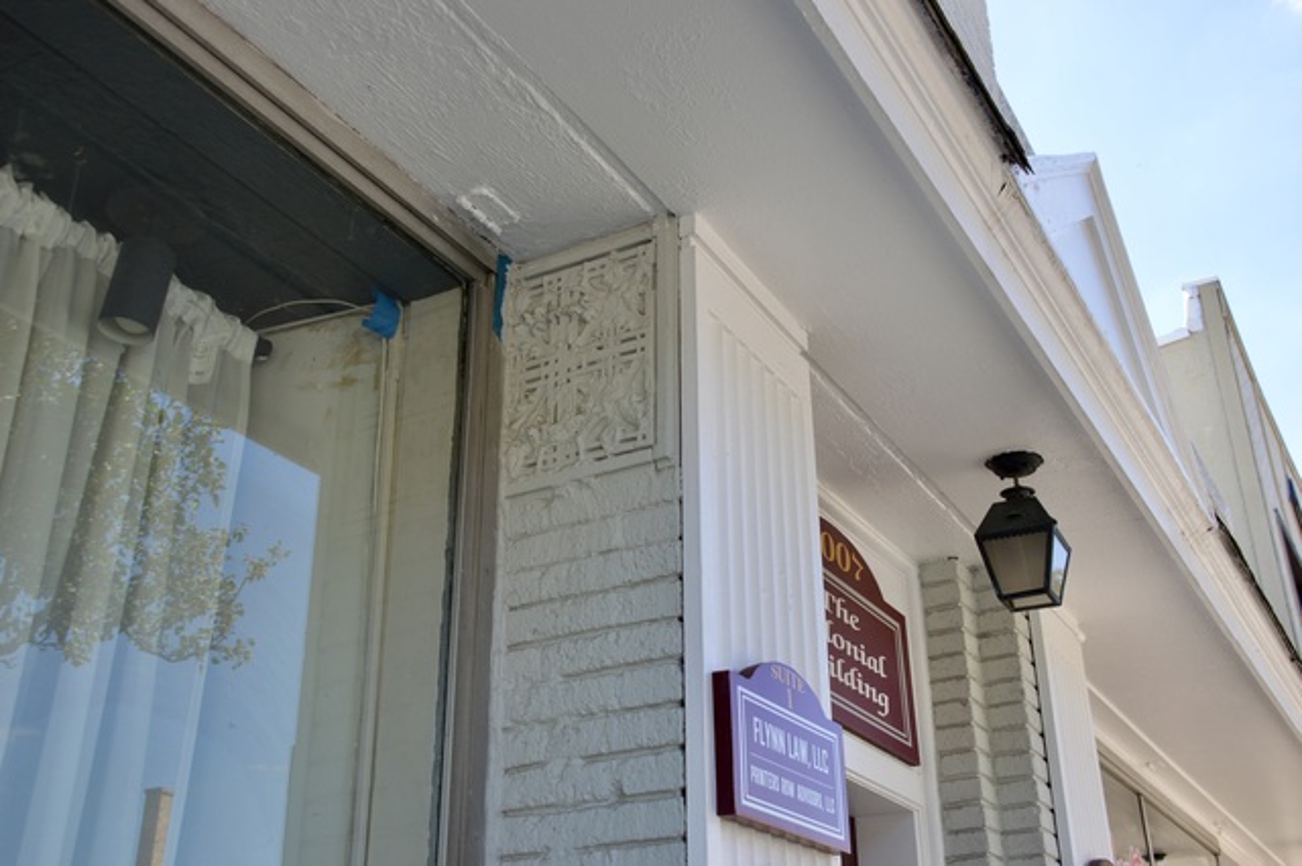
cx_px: 651
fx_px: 1355
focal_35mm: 38
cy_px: 433
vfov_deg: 35.5
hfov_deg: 51.3
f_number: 5.6
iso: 100
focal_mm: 25
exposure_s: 1/125
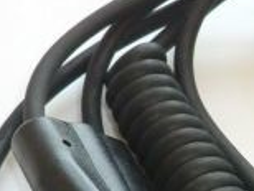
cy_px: 191
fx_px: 1433
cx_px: 330
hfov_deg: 9.9
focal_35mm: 195
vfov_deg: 7.6
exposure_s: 1/60
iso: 400
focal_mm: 8.4
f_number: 4
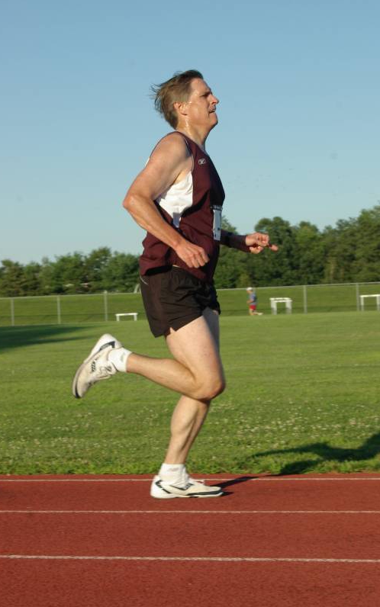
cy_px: 303
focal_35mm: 85
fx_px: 1399
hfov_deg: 15.5
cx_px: 182
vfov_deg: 24.5
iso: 200
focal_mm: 55
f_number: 8
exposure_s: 1/350
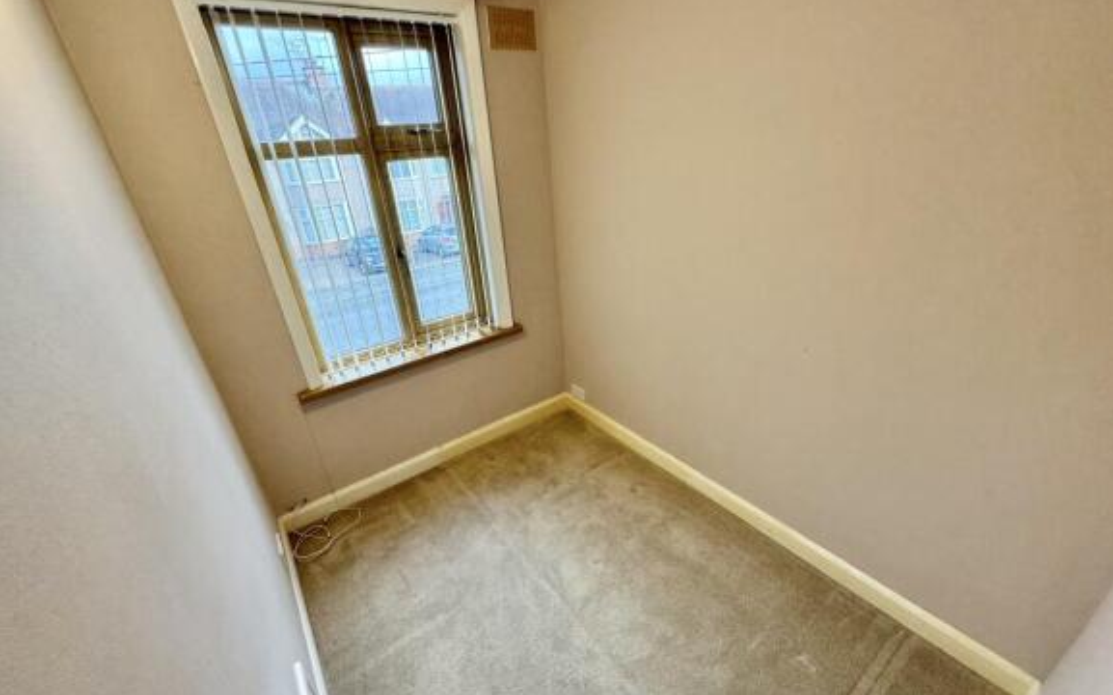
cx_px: 560
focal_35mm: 15
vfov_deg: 74.7
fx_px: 455
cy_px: 350
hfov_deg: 101.5
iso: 200
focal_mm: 2.22
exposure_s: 1/99
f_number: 2.2
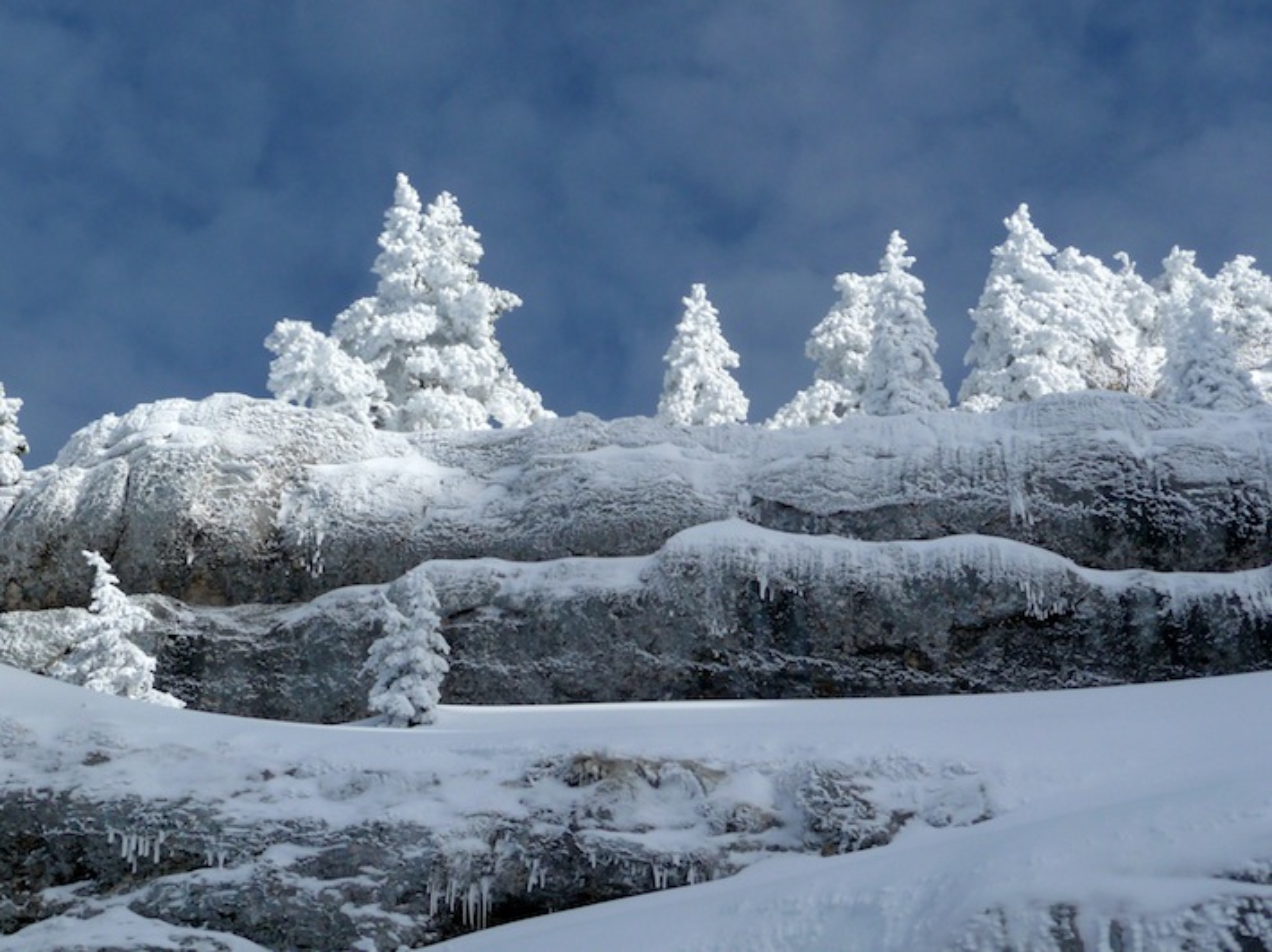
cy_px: 476
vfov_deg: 16.6
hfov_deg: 22.0
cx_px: 636
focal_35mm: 89
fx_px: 3269
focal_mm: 15.2
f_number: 4.7
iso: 100
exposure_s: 1/1300
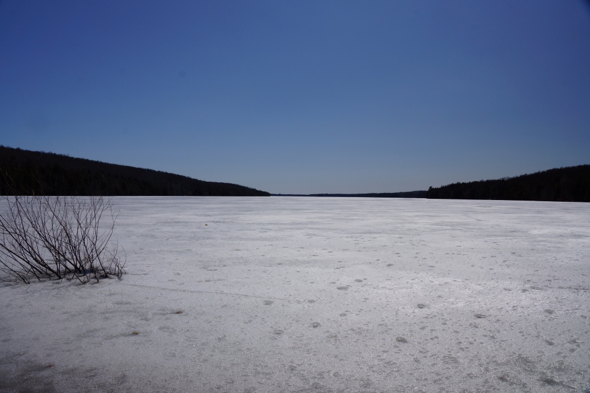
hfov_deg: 67.4
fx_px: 442
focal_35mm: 27
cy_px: 196
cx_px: 295
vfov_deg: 47.9
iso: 100
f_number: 13
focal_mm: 18
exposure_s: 1/200
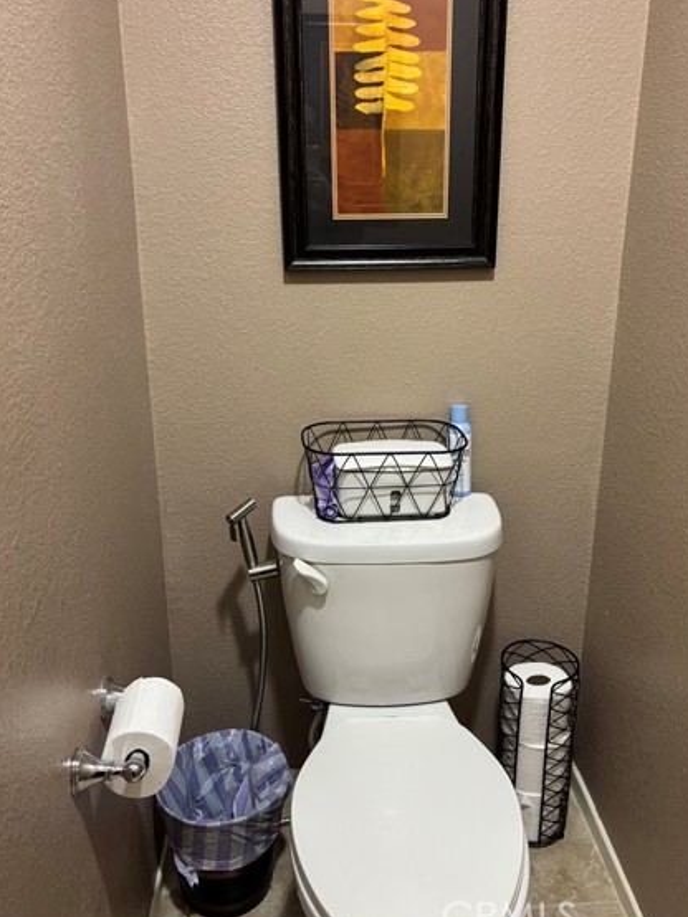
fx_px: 795
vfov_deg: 59.8
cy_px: 411
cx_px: 366
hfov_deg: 46.8
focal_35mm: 30
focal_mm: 5.96
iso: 250
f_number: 1.6
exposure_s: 1/60
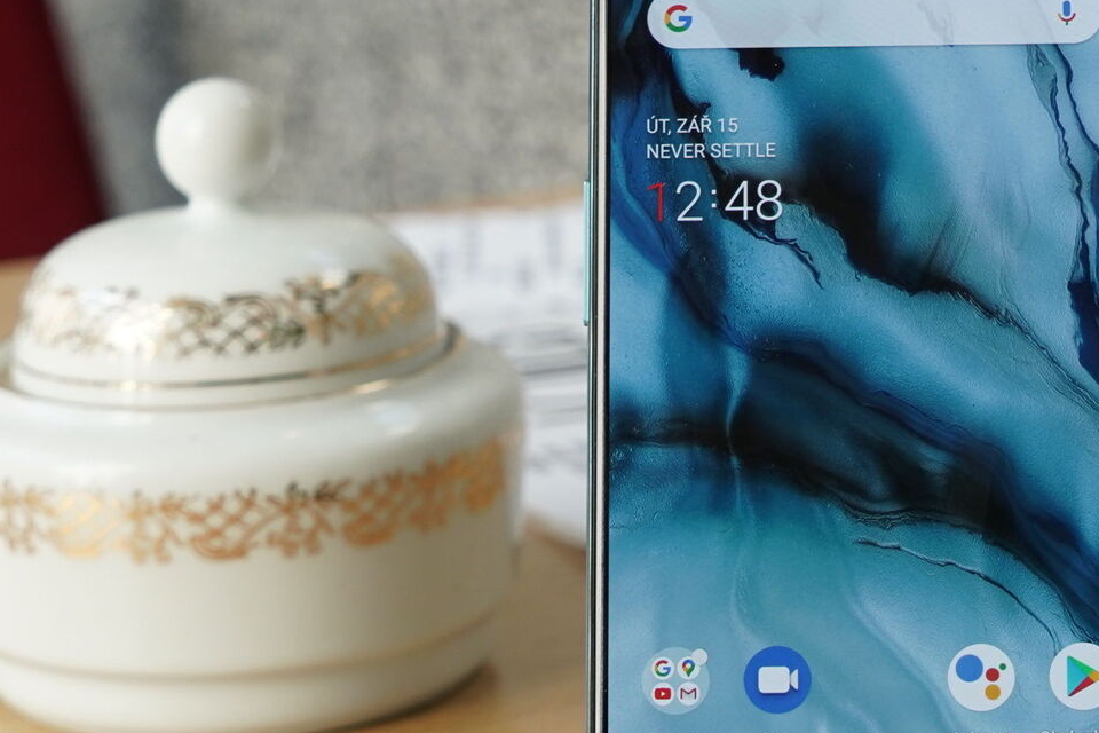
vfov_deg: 14.2
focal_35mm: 96
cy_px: 473
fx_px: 2930
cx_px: 845
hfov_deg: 21.0
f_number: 7.1
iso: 800
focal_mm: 48
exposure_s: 1/160
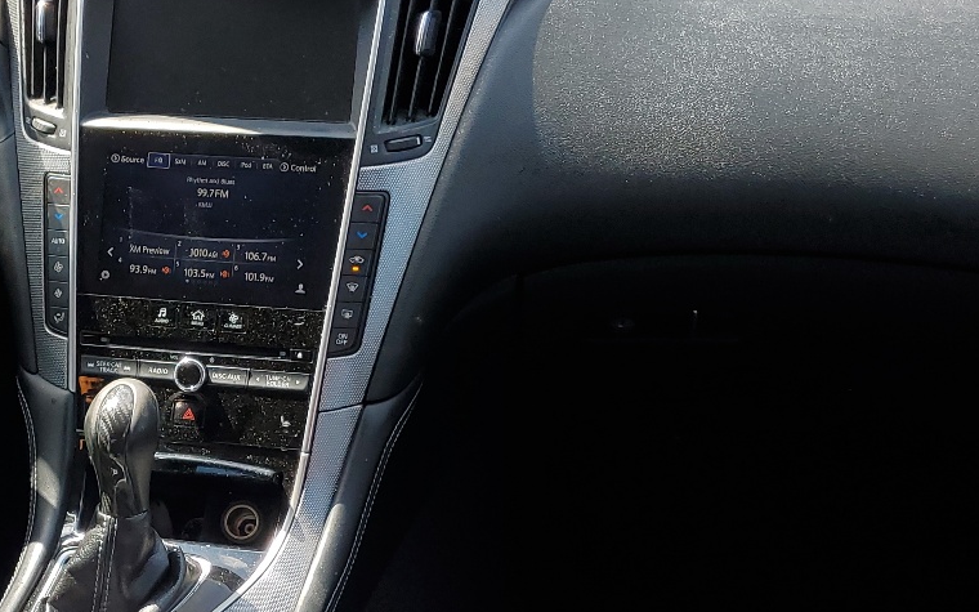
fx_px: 1547
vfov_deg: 21.9
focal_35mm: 58
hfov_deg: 33.8
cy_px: 549
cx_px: 161
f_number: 1.5
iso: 50
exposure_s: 1/526
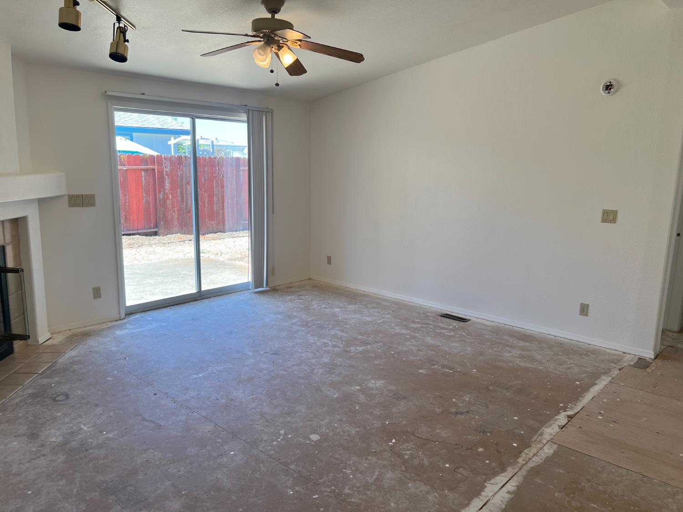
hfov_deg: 67.3
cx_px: 342
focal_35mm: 26
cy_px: 256
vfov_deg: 53.1
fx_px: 513
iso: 50
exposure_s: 1/261
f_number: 1.5
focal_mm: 5.7
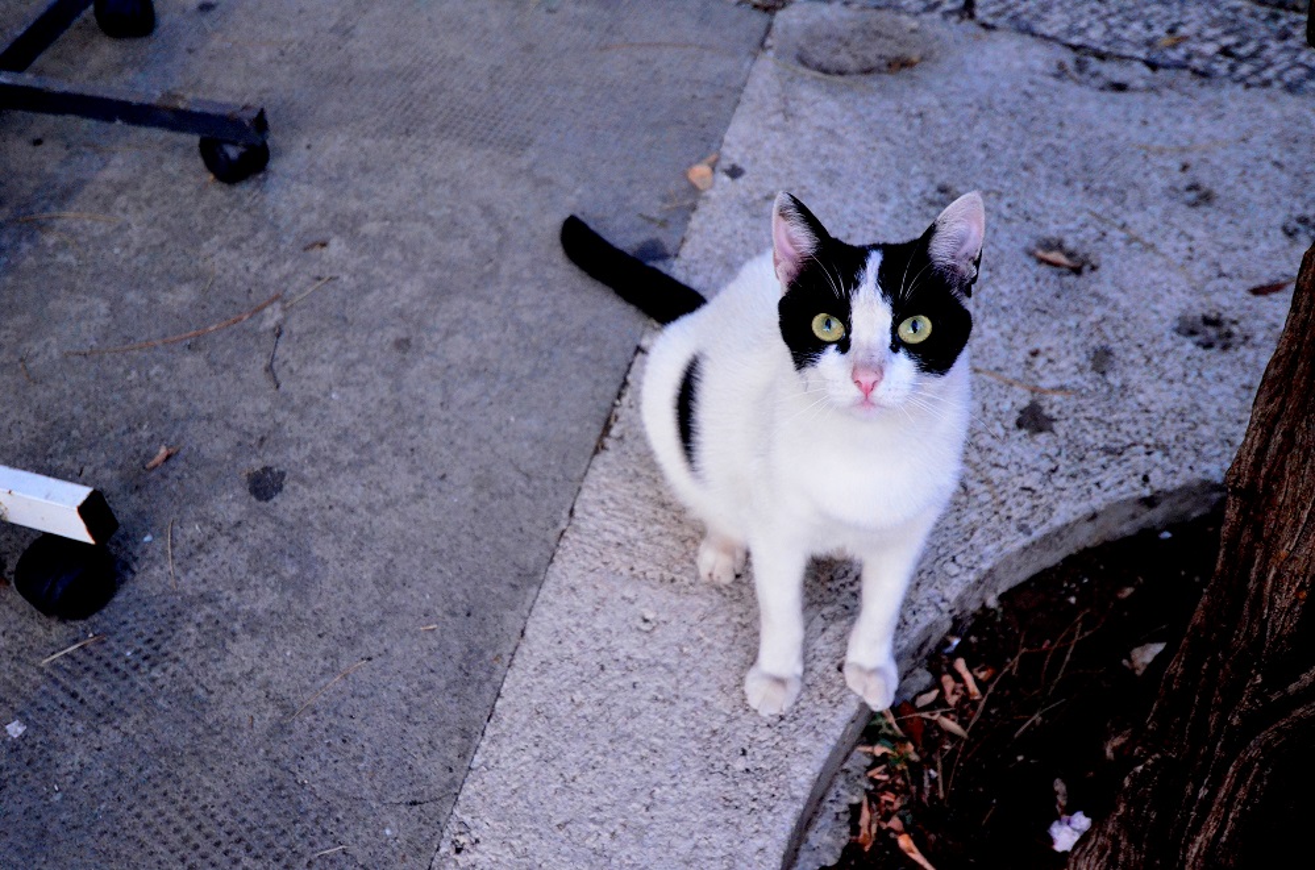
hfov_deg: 53.2
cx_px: 658
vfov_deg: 36.7
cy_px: 435
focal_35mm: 36
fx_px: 1312
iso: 5000
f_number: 4
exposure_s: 1/250
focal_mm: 24
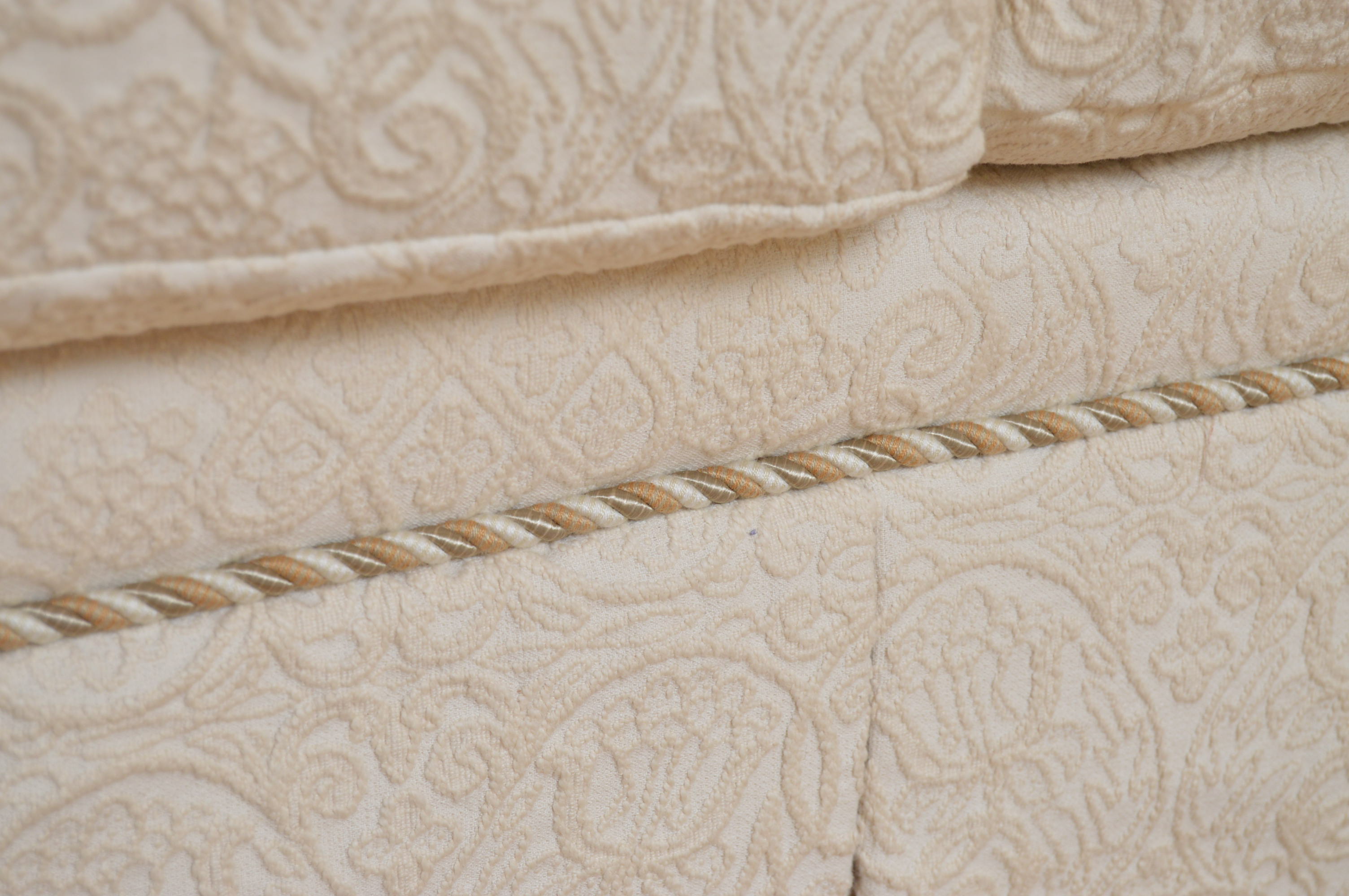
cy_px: 448
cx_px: 674
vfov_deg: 16.5
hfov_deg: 24.6
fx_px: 3089
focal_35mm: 82
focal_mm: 55
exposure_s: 1/80
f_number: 5.6
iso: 400
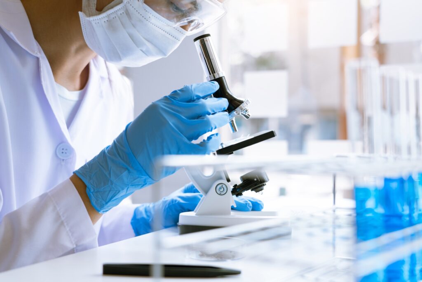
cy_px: 141
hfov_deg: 41.9
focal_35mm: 47
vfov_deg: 28.7
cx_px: 211
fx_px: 551
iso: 320
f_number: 4
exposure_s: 1/125
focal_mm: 47
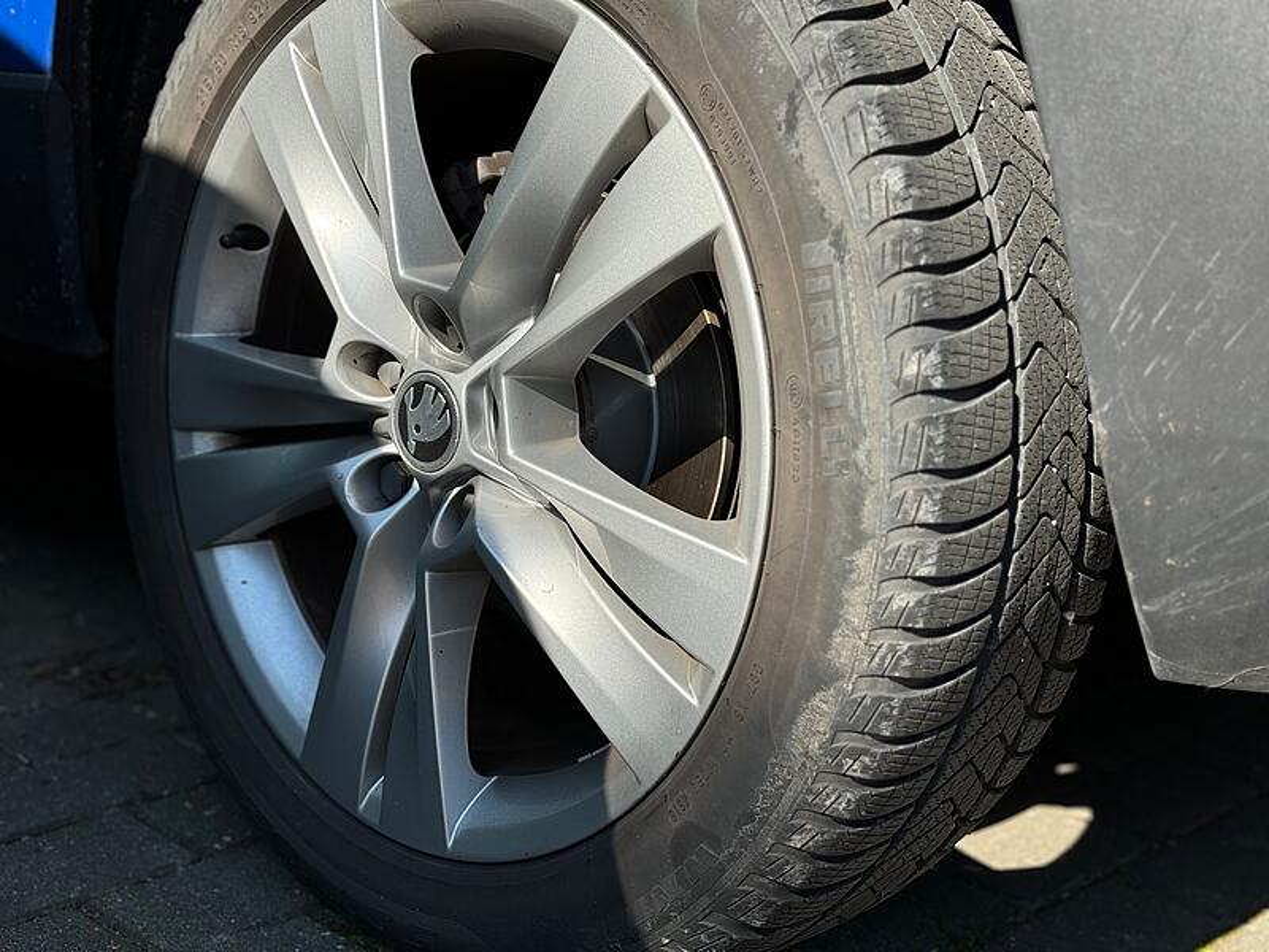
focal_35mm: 48
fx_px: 1760
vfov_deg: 30.3
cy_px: 476
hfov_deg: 39.7
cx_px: 634
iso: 64
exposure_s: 1/2110
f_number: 1.78
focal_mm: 6.76
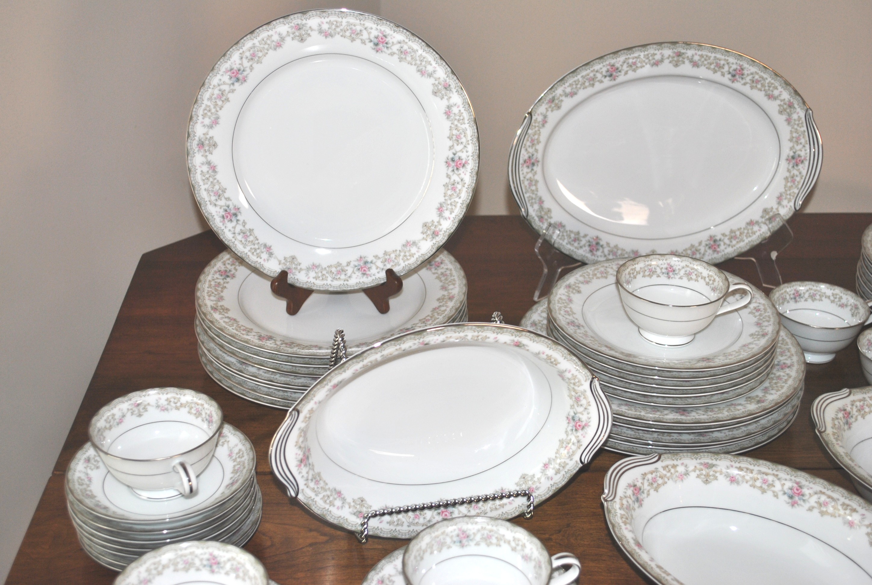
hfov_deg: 38.8
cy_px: 292
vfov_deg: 26.6
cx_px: 436
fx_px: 1238
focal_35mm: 51
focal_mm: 34
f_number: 5
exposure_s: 1/60
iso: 200
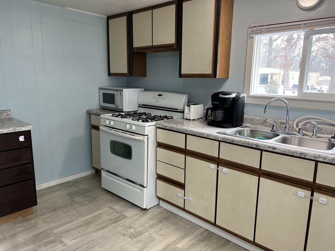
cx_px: 168
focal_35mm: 26
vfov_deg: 53.1
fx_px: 252
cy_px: 126
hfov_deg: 67.3
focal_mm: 5.7
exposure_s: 1/120
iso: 100
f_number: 1.5
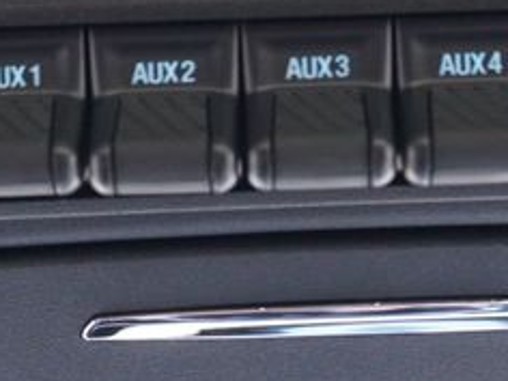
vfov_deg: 14.1
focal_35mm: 100
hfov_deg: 19.6
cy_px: 521
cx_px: 267
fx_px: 1468
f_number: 3.5
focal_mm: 16
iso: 1600
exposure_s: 1/60
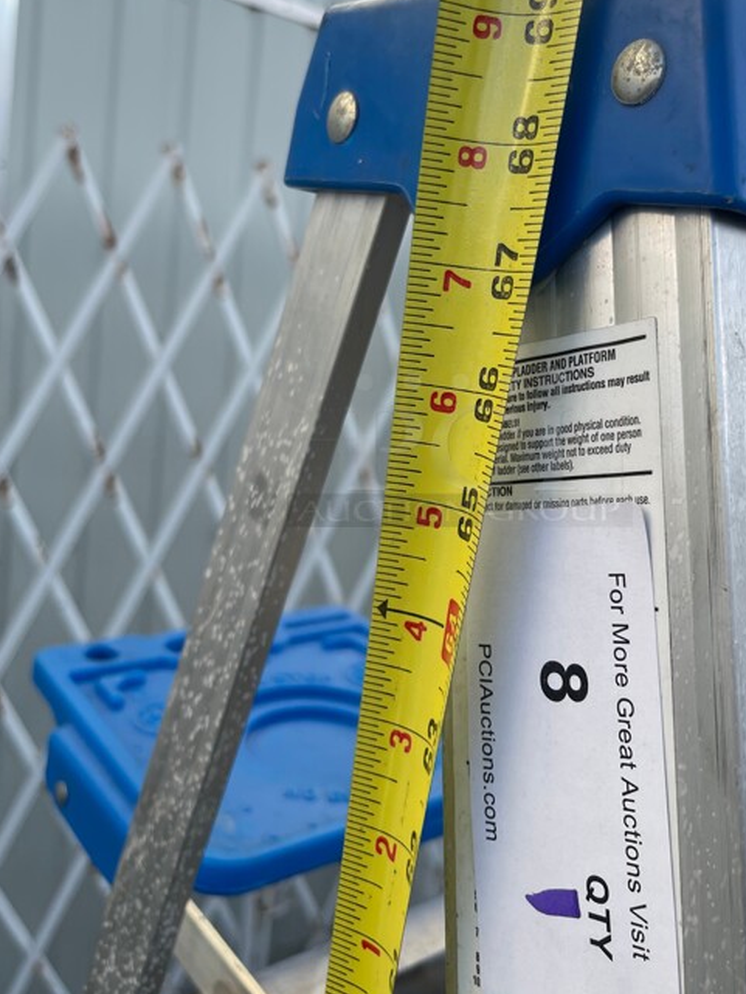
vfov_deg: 55.2
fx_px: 948
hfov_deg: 42.7
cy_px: 446
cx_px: 461
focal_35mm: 33
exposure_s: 1/985
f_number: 1.6
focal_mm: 5.1
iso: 32
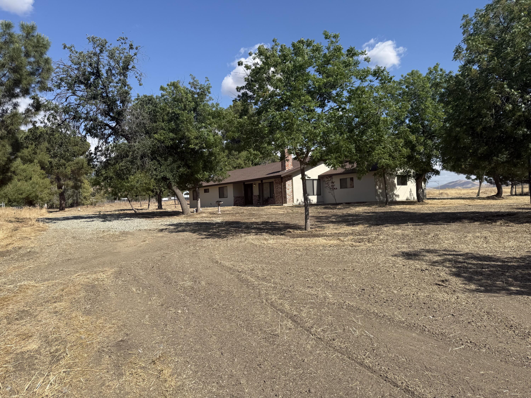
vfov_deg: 56.8
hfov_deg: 71.6
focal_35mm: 24
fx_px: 368
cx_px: 266
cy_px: 199
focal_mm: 6.76
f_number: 1.78
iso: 80
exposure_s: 1/4975
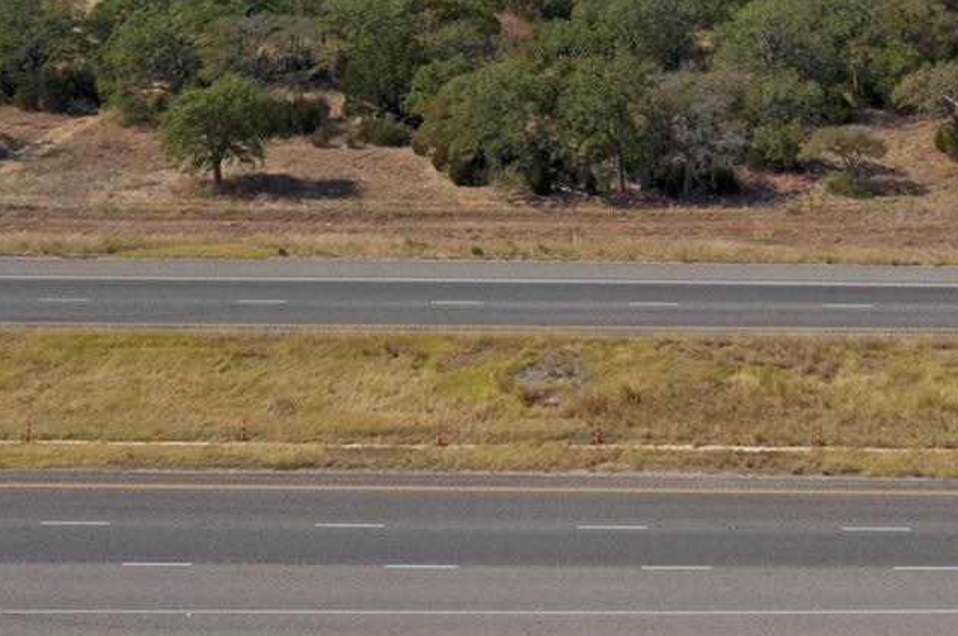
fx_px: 1887
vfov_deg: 17.1
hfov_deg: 28.0
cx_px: 726
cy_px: -349
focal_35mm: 71
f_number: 2.8
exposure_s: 1/4000
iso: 110
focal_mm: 8.38
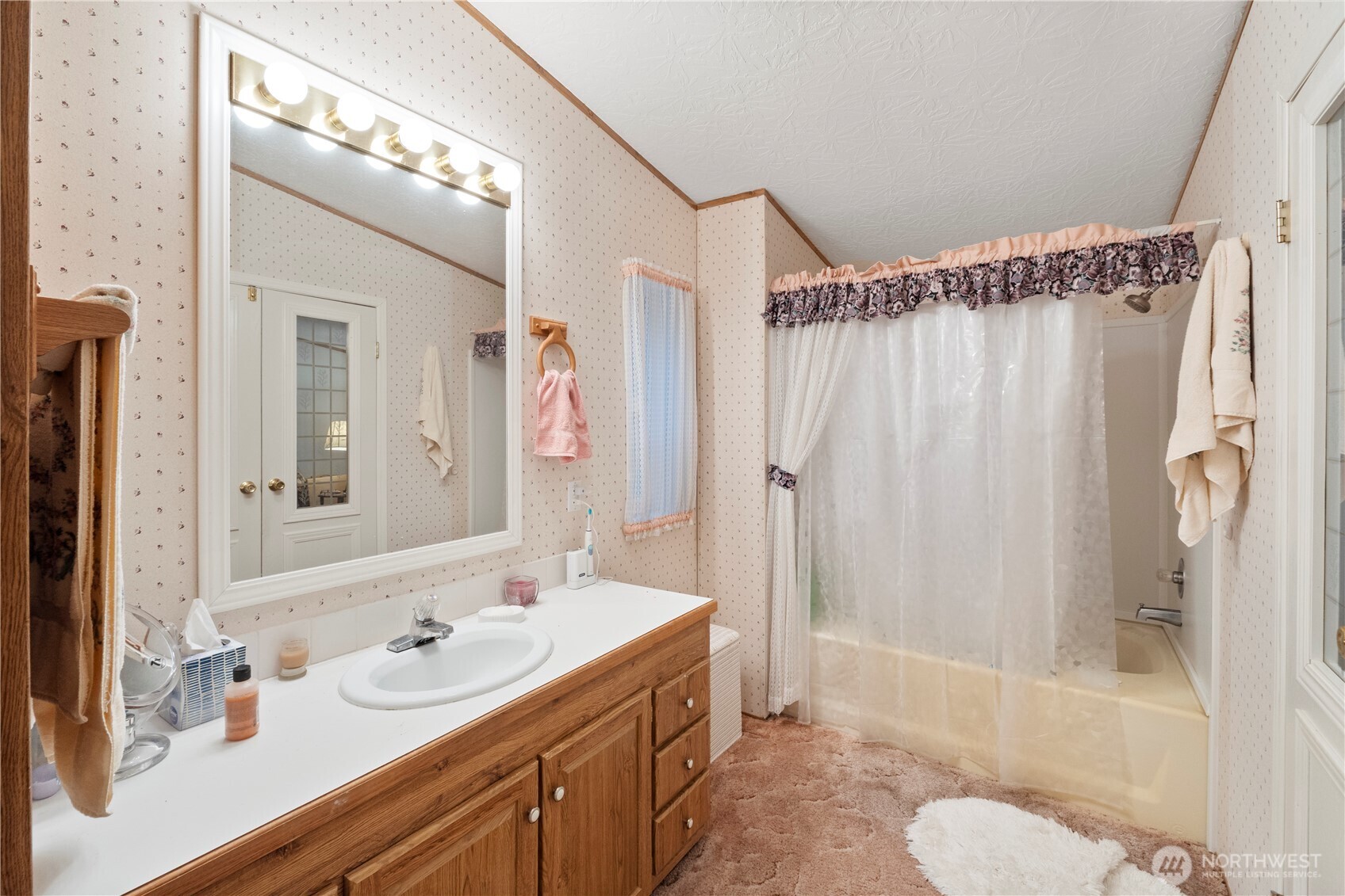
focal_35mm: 15
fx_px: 560
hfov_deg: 100.4
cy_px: 448
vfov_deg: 77.3
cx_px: 672
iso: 400
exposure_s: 1/1.25
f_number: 8
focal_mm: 10
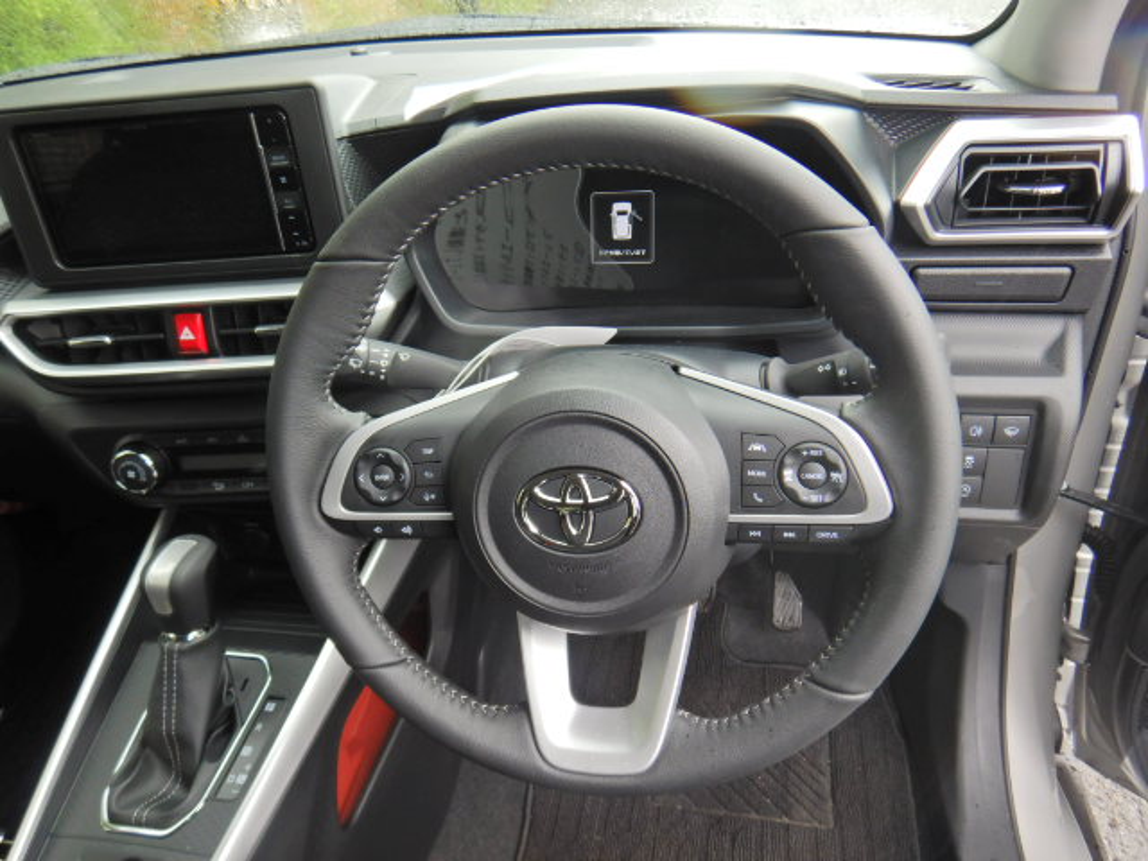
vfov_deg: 56.8
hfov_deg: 71.6
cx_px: 574
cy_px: 430
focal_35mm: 24
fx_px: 796
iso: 125
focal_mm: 4.3
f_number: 2.8
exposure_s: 1/50
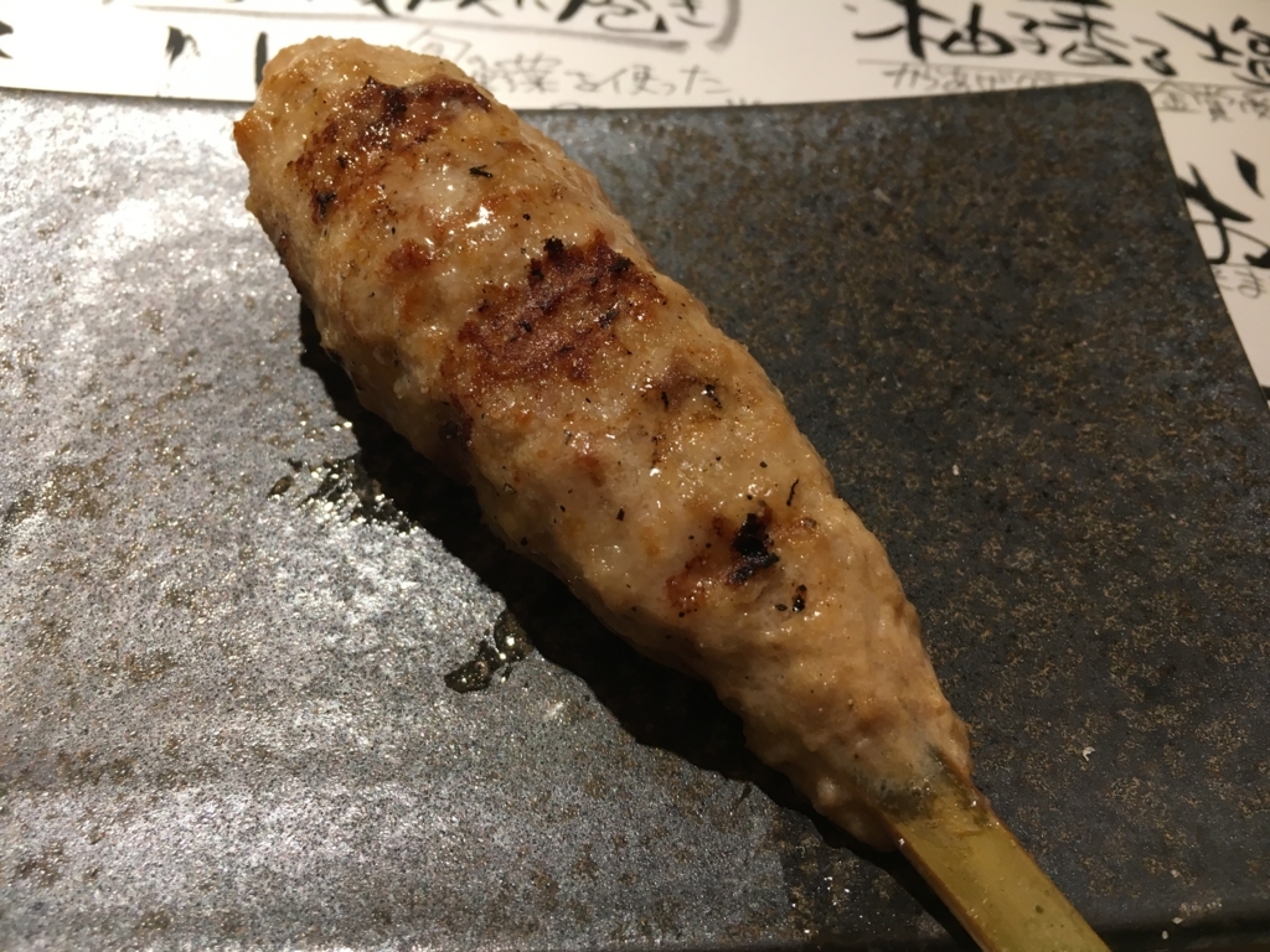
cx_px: 635
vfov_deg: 48.2
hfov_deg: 61.7
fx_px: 1064
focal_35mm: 29
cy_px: 476
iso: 64
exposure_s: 1/30
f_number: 2.2
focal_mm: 4.15
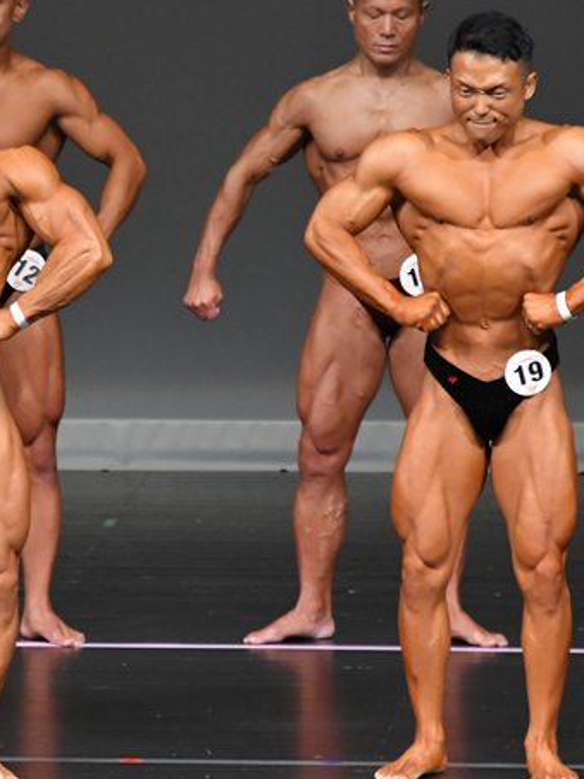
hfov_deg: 2.6
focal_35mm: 569
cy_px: 391
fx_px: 12799
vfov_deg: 3.5
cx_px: 71
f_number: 5.6
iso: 4000
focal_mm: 230
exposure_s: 1/400
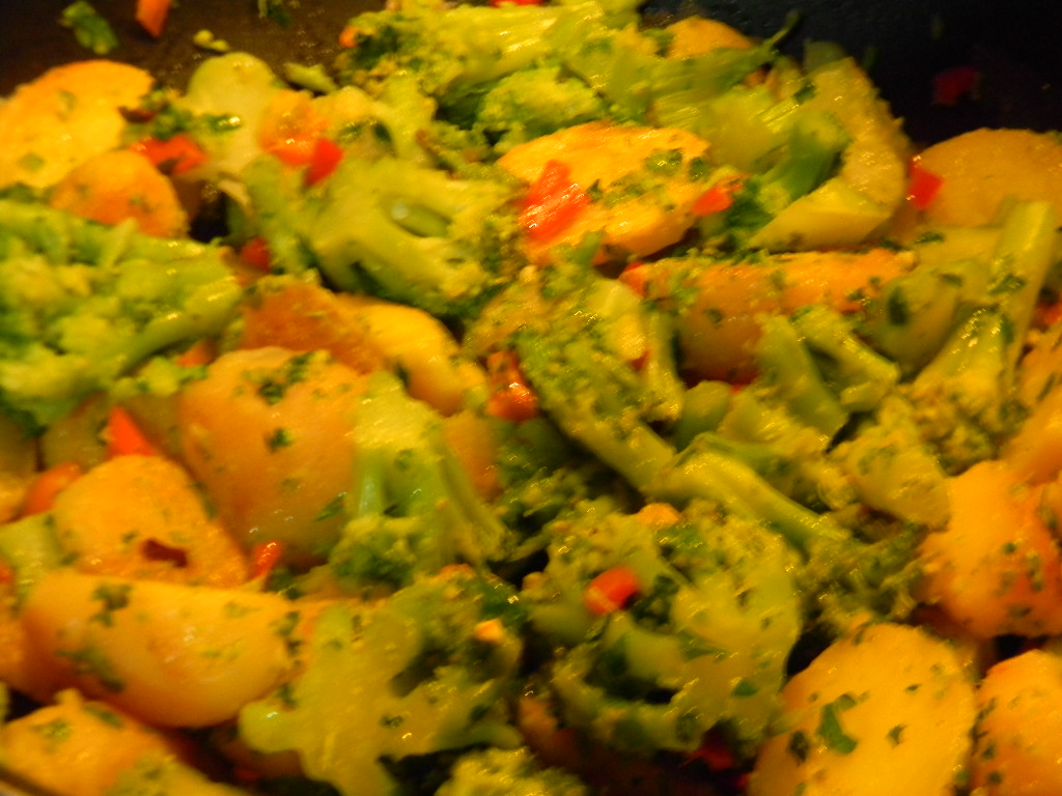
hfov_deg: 29.0
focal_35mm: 67
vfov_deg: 21.9
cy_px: 398
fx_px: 2056
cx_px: 531
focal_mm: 12.2
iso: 400
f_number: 4.3
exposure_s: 1/12
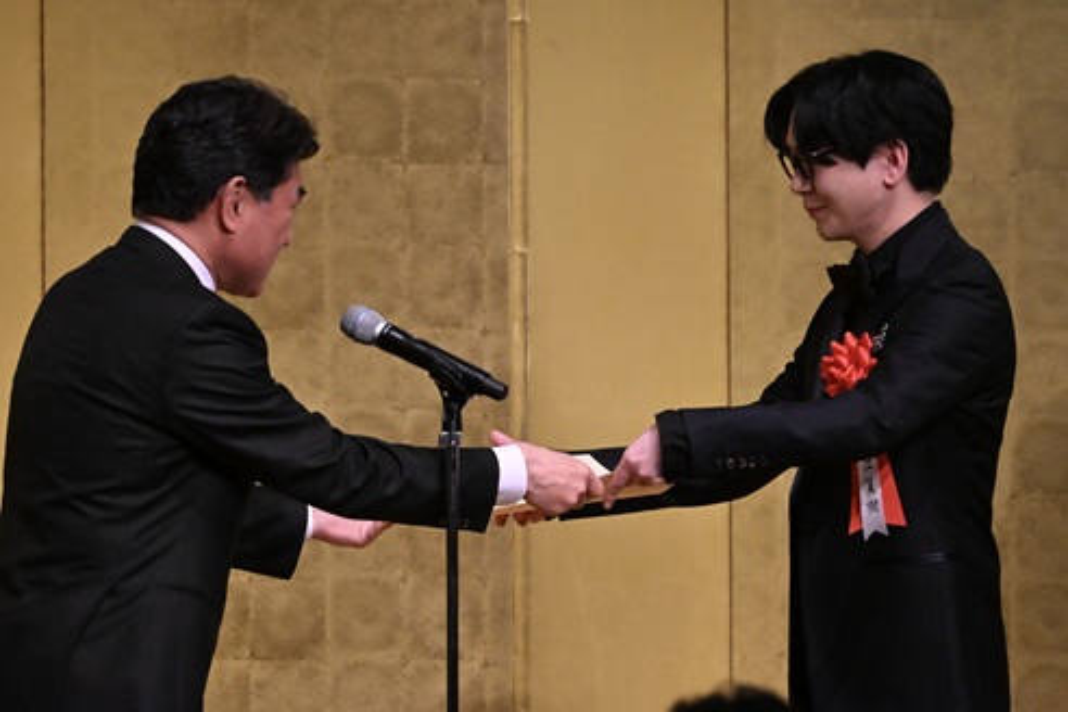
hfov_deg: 5.2
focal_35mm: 400
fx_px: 11866
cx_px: 534
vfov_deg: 3.4
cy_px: 356
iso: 12800
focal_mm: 400
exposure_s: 1/400
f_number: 8
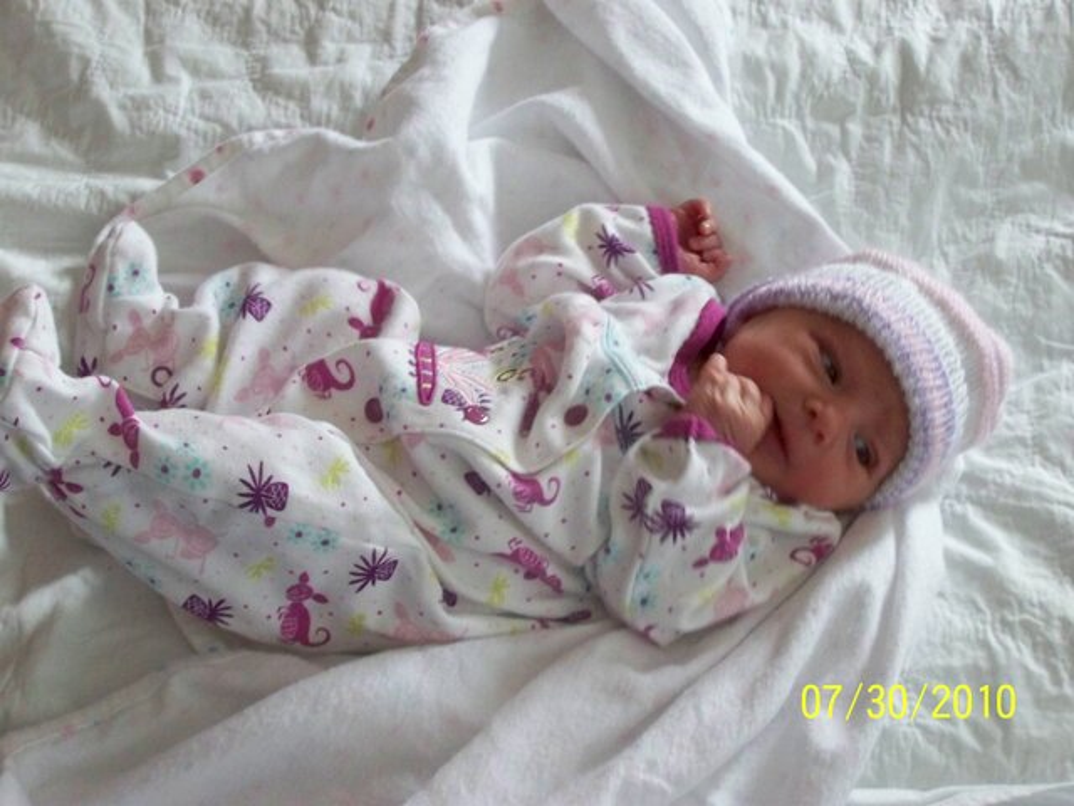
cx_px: 537
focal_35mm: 65
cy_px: 403
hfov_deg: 29.8
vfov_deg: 22.6
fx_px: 2017
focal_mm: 10.7
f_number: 3.2
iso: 400
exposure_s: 1/13
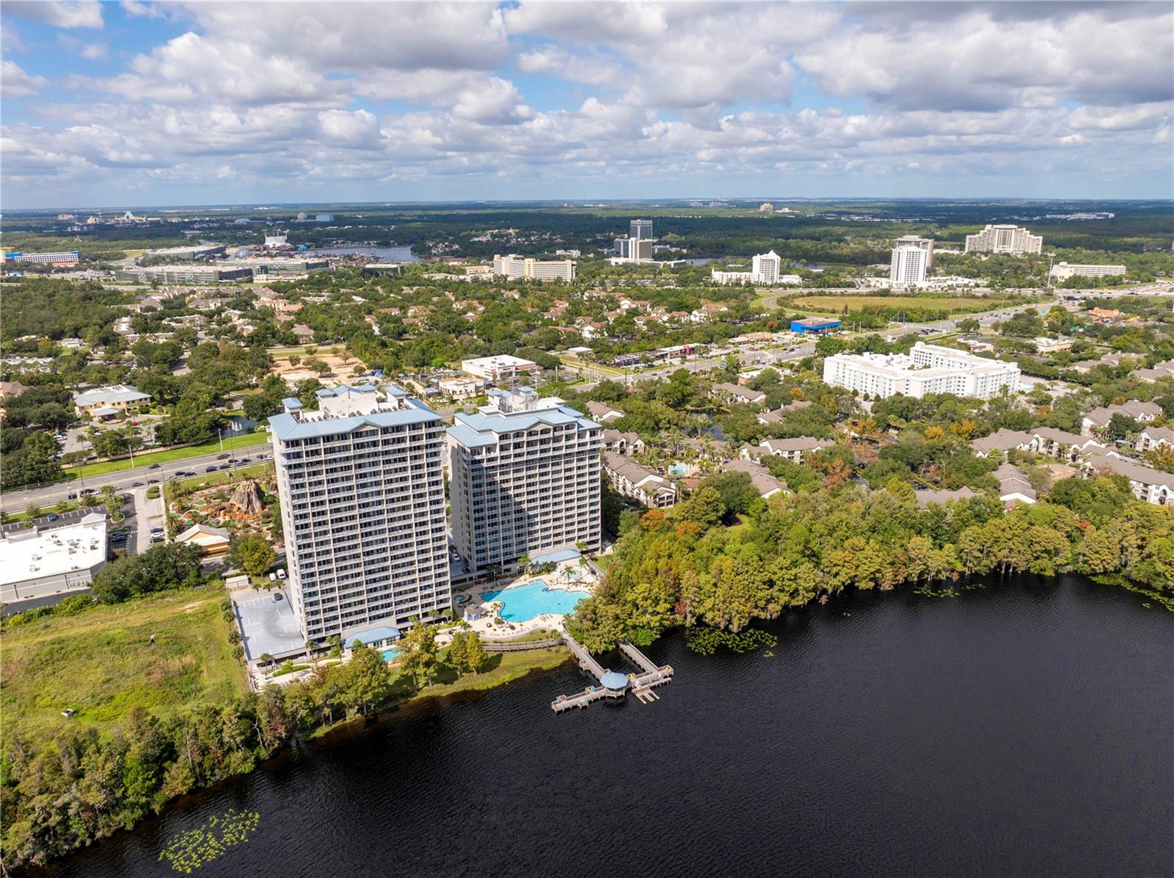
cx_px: 587
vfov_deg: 56.7
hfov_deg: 71.6
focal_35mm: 24
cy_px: 439
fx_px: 813
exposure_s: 1/2500
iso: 110
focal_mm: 12.29
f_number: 2.8
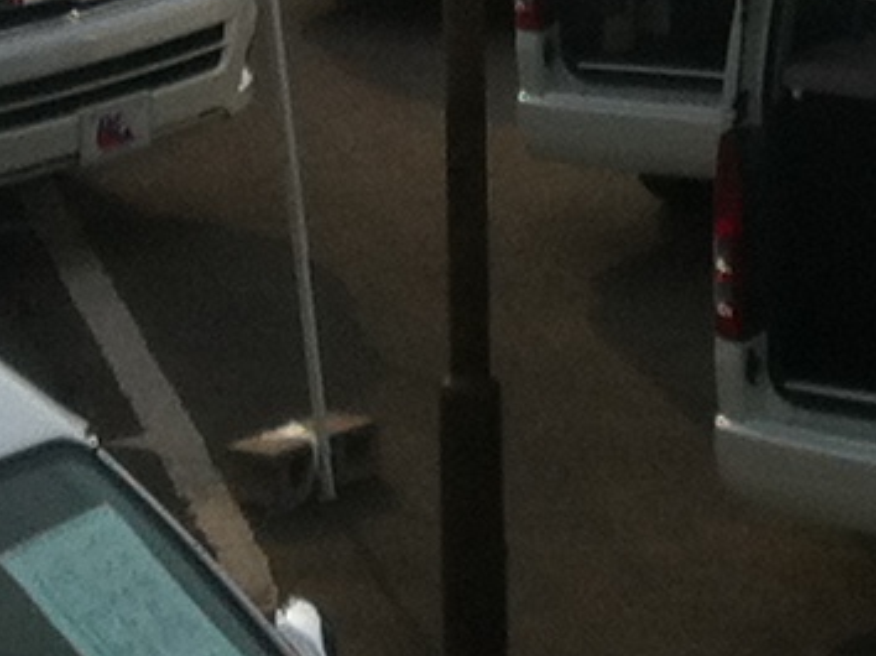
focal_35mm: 256
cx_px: 1099
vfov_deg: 5.7
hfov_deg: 7.7
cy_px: -411
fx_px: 6474
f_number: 2.8
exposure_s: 1/1312
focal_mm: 3.85
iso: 80
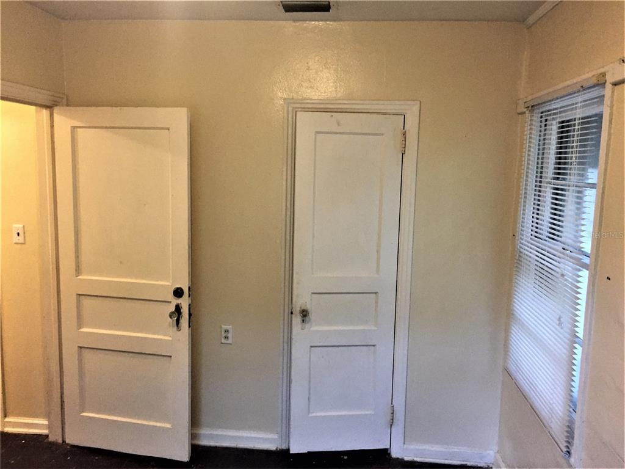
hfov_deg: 61.7
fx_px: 524
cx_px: 312
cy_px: 234
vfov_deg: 48.2
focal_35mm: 29
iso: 250
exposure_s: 1/30
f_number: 2.2
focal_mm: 4.15
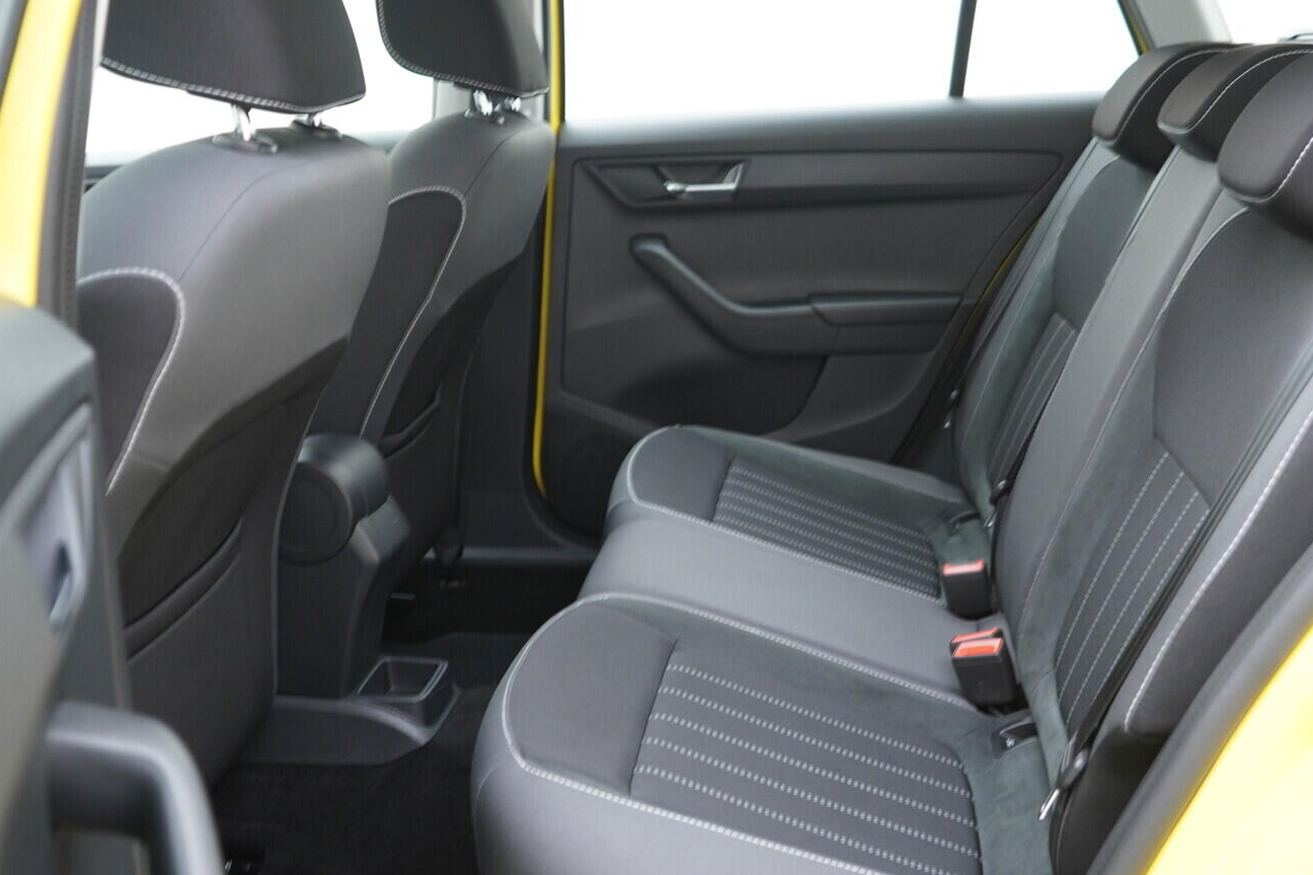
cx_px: 676
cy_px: 470
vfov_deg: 33.4
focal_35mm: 40
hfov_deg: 48.5
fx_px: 1459
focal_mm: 24
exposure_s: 1/40
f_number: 2.8
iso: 400
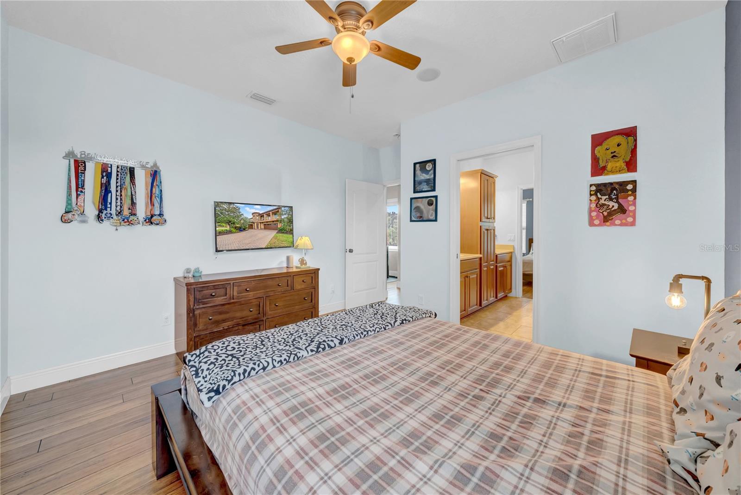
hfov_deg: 112.6
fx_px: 247
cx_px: 370
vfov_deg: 90.1
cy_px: 248
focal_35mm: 12
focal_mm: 12
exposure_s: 1/8
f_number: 8
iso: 800
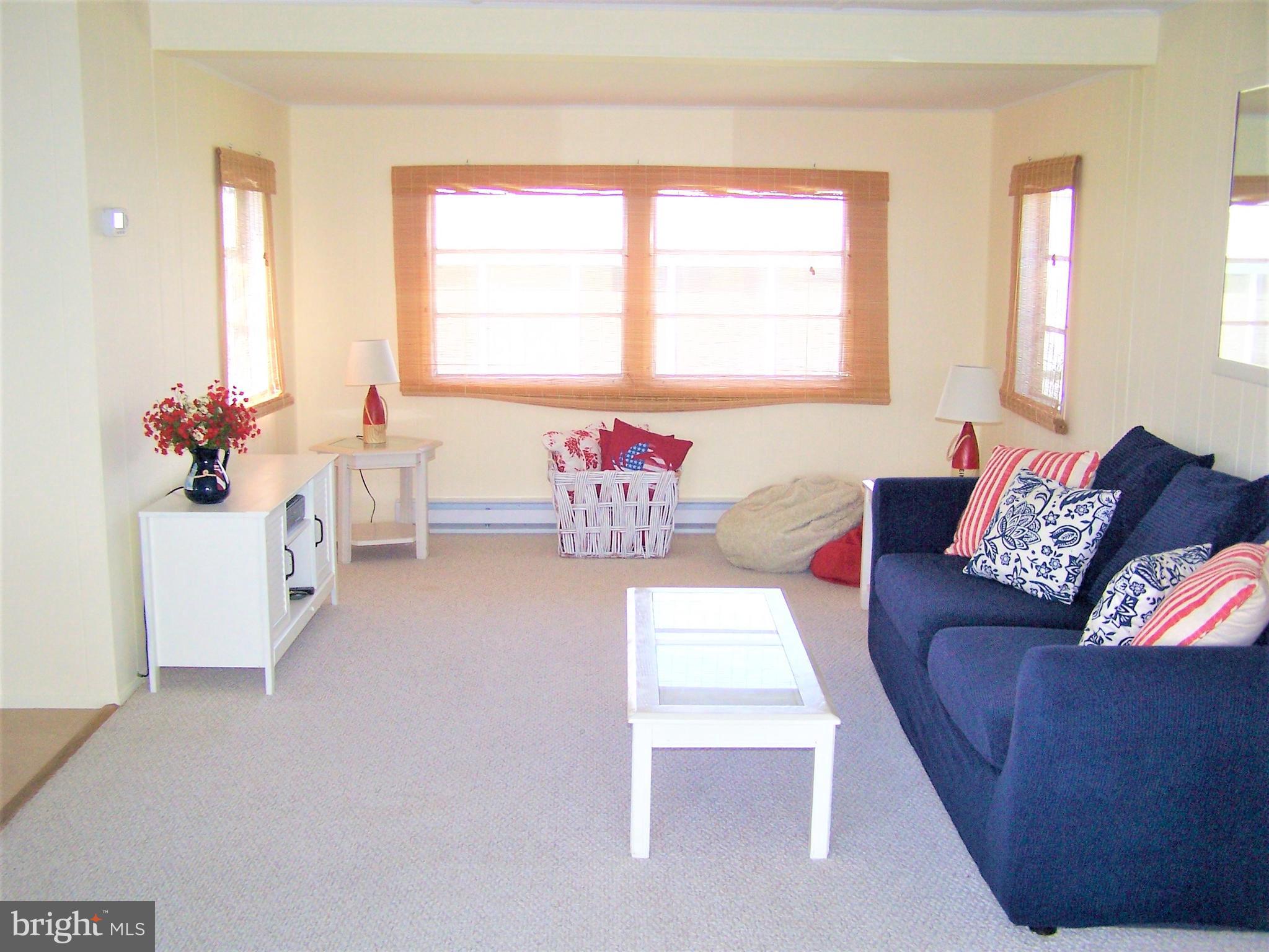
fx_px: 1393
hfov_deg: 49.0
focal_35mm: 38
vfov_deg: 37.7
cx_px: 634
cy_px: 476
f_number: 2.8
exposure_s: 1/90
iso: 140
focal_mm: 6.3
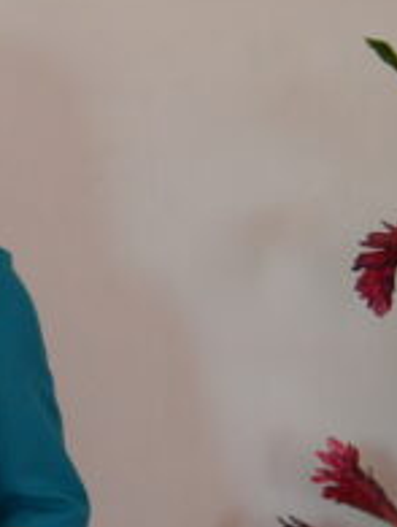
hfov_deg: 10.2
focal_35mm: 136
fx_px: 2073
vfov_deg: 14.4
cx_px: -351
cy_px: 115
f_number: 4.5
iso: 400
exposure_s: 1/80
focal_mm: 24
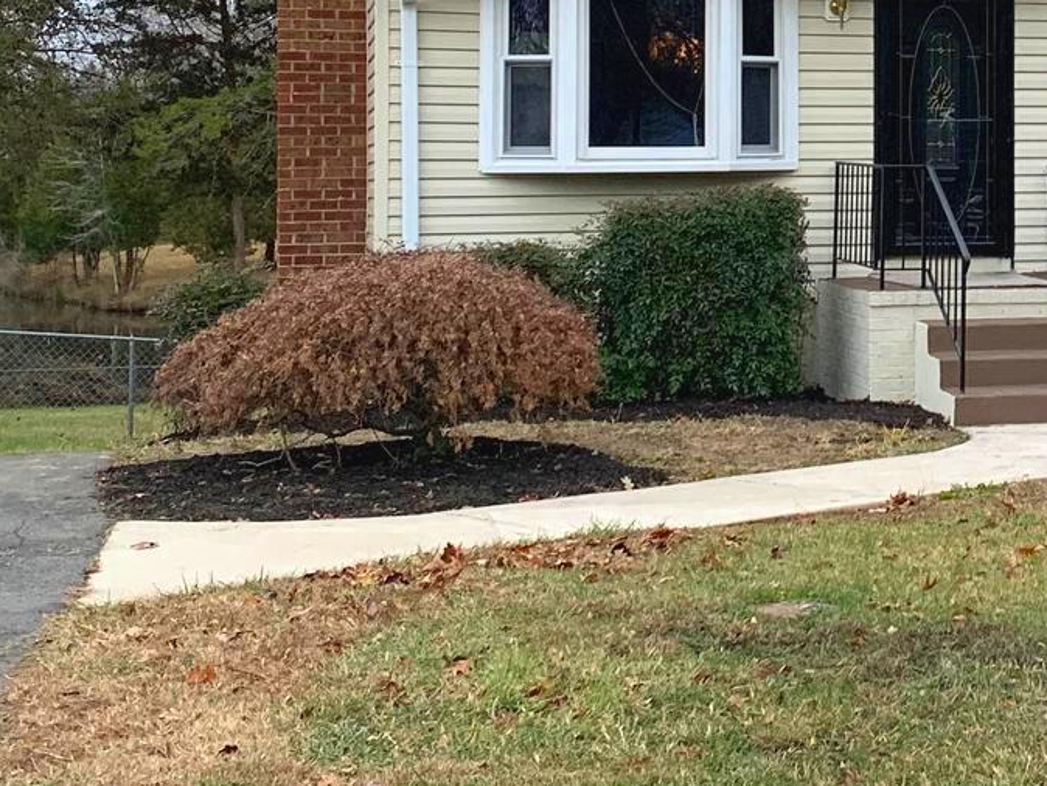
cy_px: 85
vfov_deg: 18.4
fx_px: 2390
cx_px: 965
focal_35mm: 79
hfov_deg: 24.0
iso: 100
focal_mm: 4.25
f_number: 1.8
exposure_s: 1/62
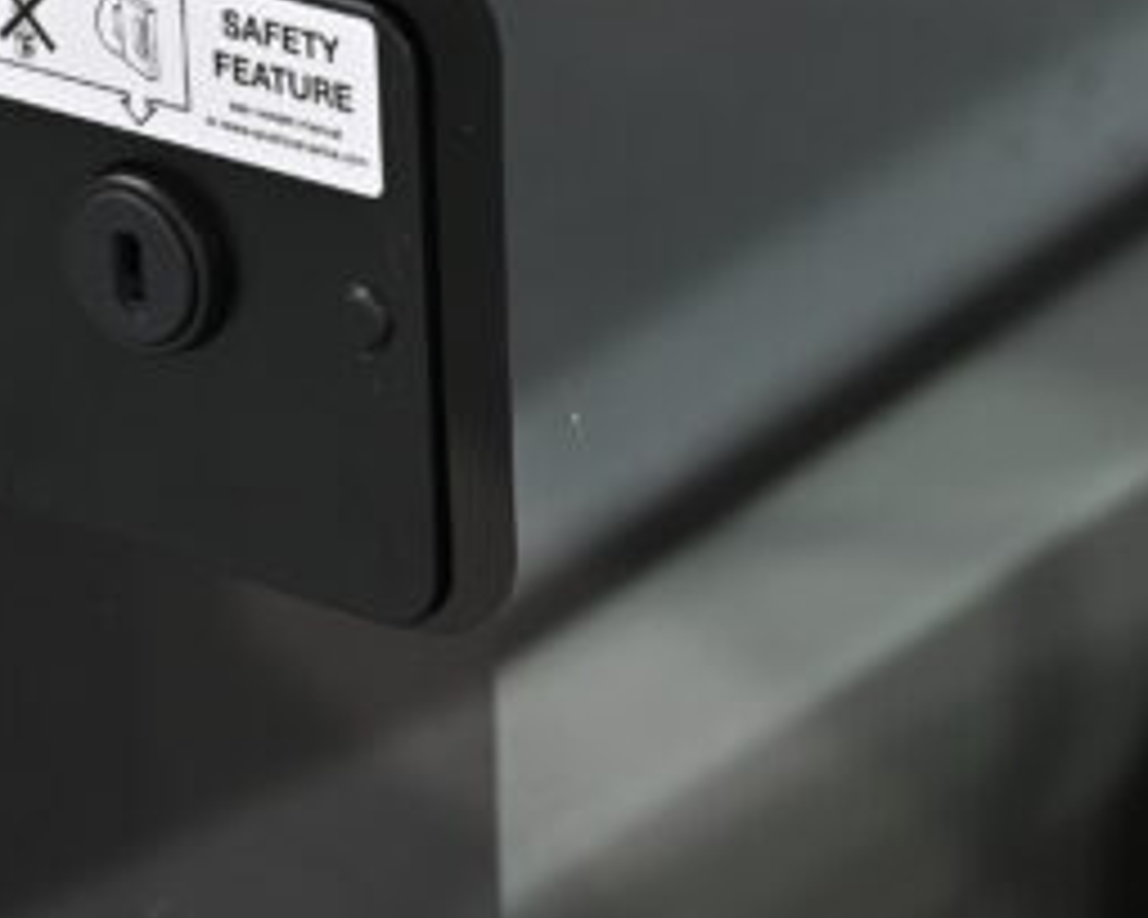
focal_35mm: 188
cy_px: 110
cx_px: 14
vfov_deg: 8.2
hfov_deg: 10.2
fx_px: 6388
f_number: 5.6
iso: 200
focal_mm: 50
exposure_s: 1/250
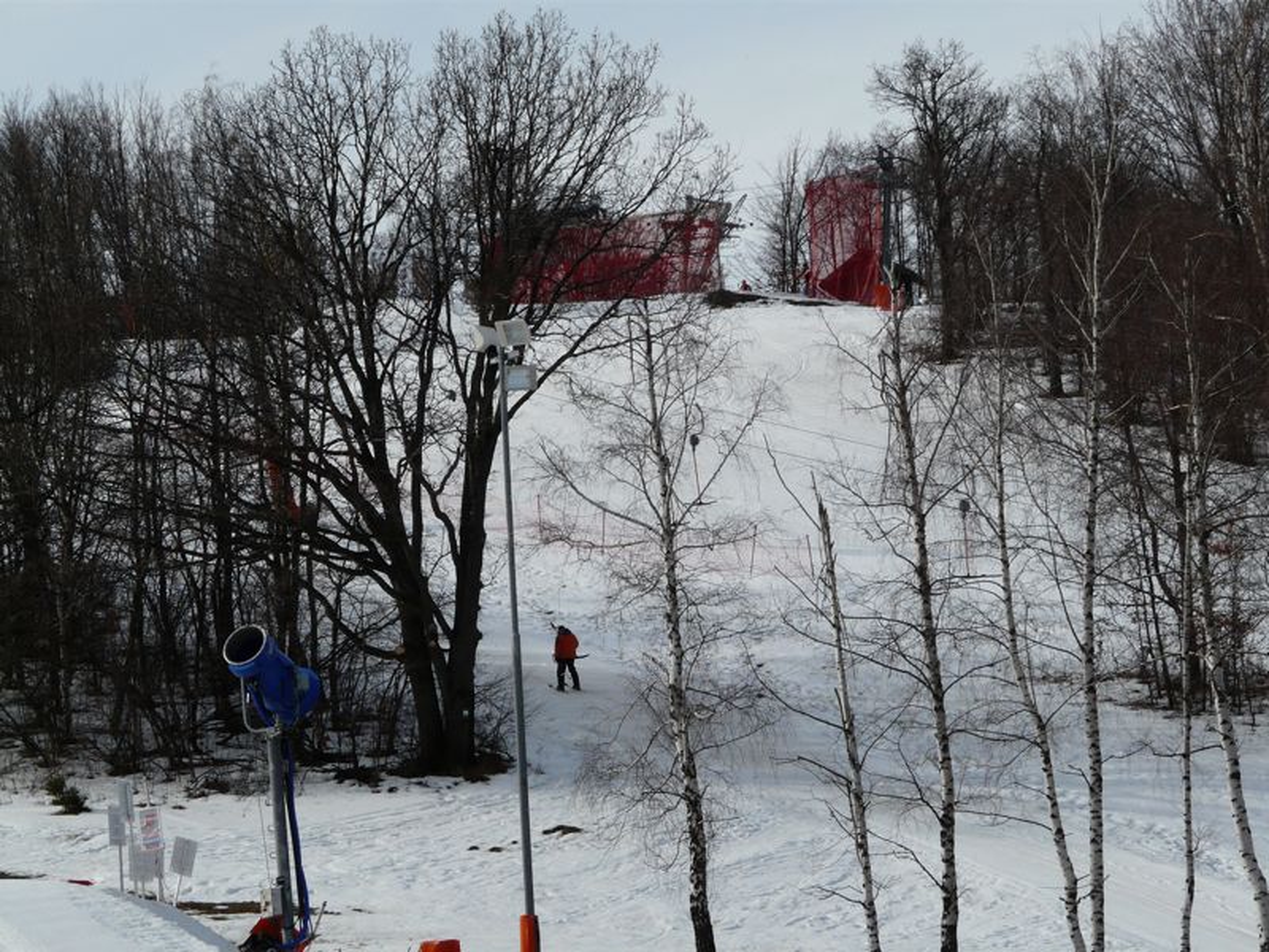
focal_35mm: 179
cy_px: 476
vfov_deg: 8.3
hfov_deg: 11.0
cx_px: 634
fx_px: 6562
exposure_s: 1/500
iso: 100
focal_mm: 29.4
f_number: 7.1
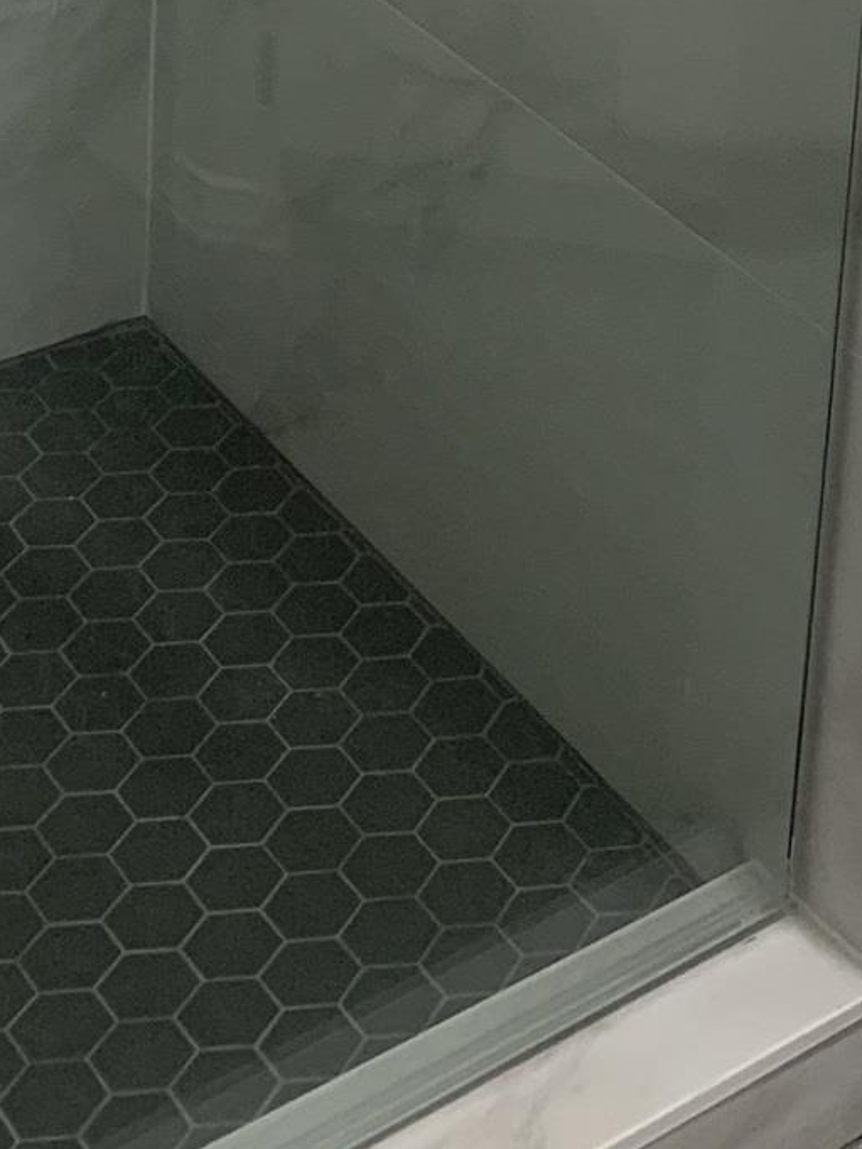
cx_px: 860
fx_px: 2921
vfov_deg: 18.5
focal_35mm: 88
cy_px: -778
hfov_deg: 16.4
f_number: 1.8
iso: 100
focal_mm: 4.25
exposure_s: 1/60
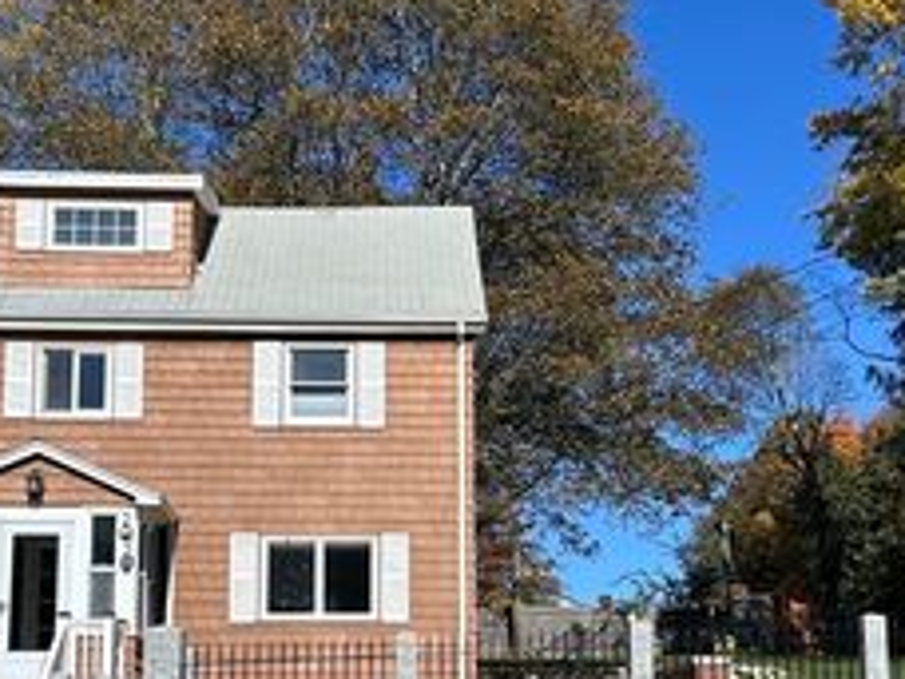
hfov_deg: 33.7
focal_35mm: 57
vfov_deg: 25.3
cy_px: 514
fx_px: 1490
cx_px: 401
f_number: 1.5
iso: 50
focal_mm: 5.7
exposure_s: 1/6211
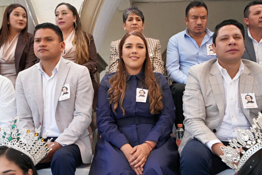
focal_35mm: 43
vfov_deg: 31.2
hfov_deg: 45.4
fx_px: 313
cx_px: 131
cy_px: 88
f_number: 7.1
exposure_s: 1/1000
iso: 2500
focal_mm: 43
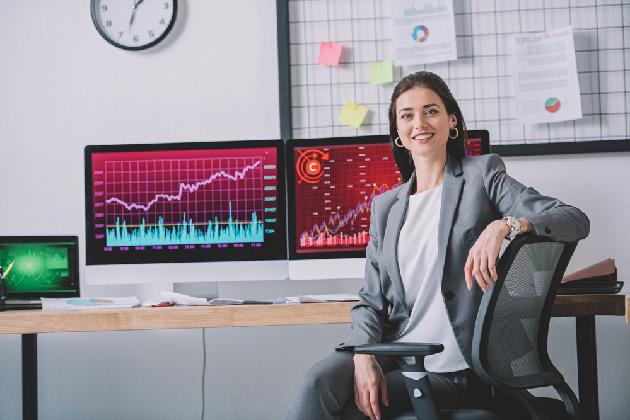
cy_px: 210
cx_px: 315
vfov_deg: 12.5
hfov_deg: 18.6
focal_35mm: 110
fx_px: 1926
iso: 160
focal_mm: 110
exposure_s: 1/200
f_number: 2.8
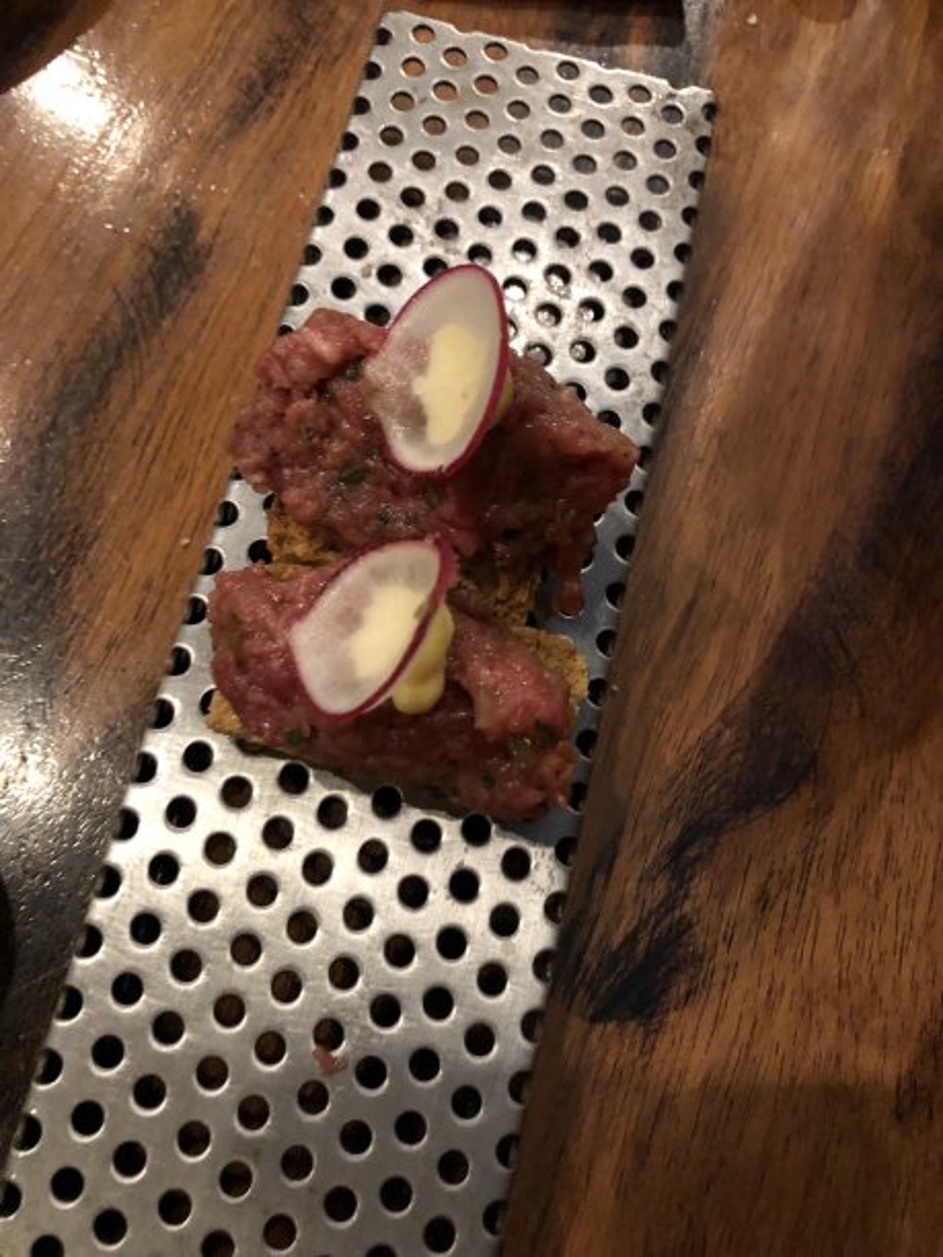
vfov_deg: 63.4
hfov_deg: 49.7
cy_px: 628
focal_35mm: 28
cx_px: 472
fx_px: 1017
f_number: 1.8
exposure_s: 1/4
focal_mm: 3.99
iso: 125
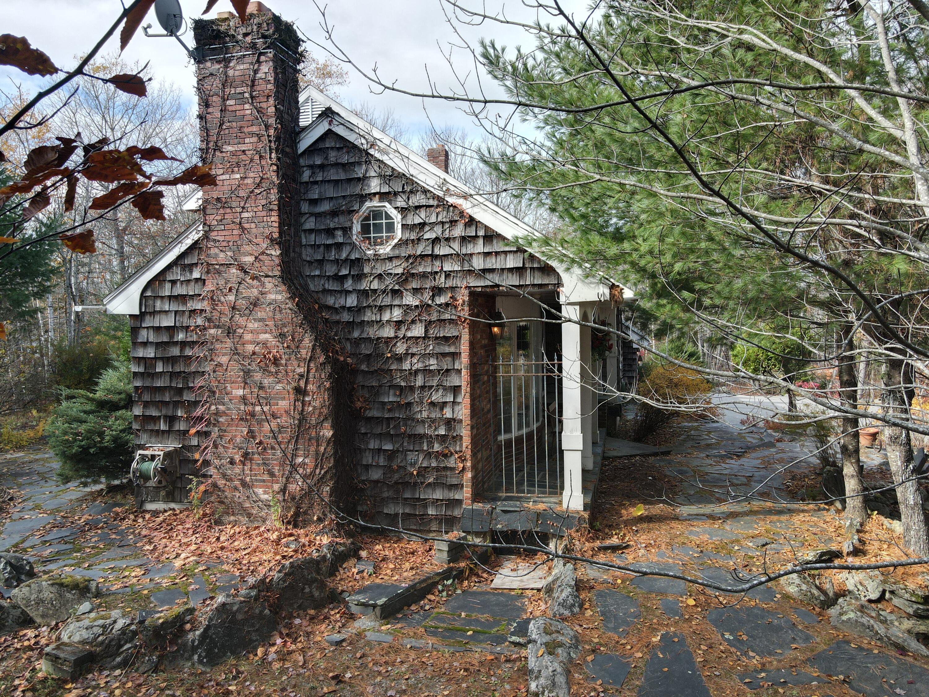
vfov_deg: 56.8
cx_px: 464
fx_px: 644
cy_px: 348
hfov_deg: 71.6
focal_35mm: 24
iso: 100
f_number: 2.8
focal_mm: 4.5
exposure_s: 1/160
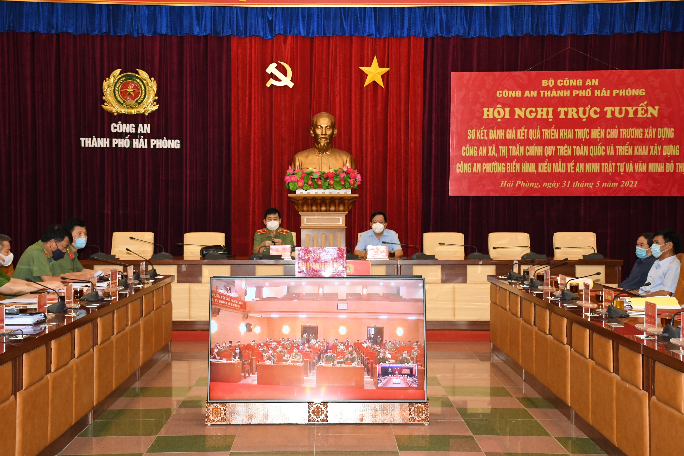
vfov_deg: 21.6
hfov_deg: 31.9
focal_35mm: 63
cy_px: 228
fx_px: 1197
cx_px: 342
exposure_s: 1/200
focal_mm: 42
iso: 2500
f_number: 6.3
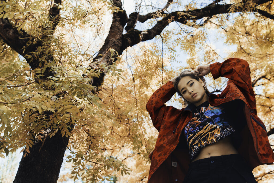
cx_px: 137
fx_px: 266
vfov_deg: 37.9
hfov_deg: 54.4
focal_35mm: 35
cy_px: 92
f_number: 4
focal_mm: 35
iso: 160
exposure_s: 1/320
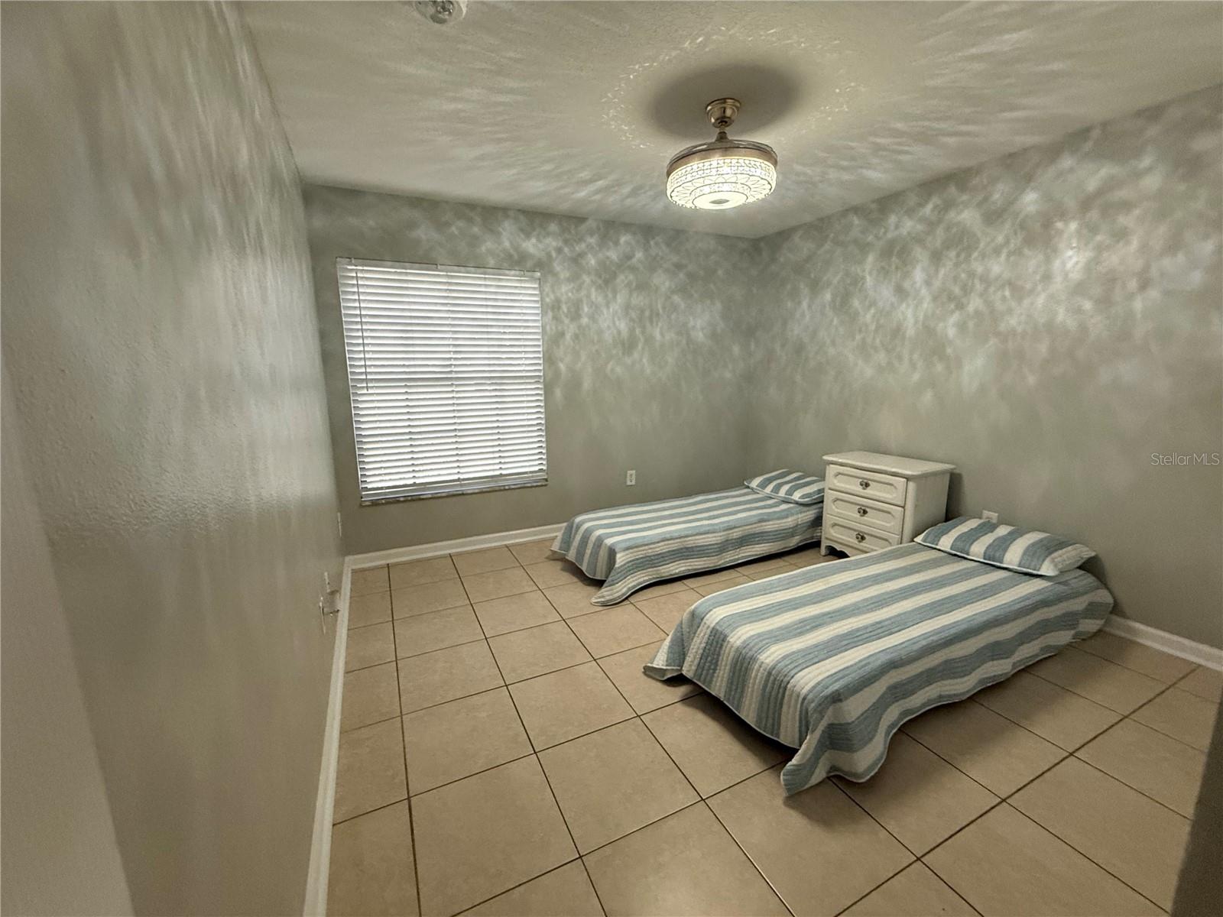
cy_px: 458
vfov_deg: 85.7
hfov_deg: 102.1
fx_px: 495
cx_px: 612
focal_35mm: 14
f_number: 2.2
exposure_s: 1/60
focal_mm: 2.22
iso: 500
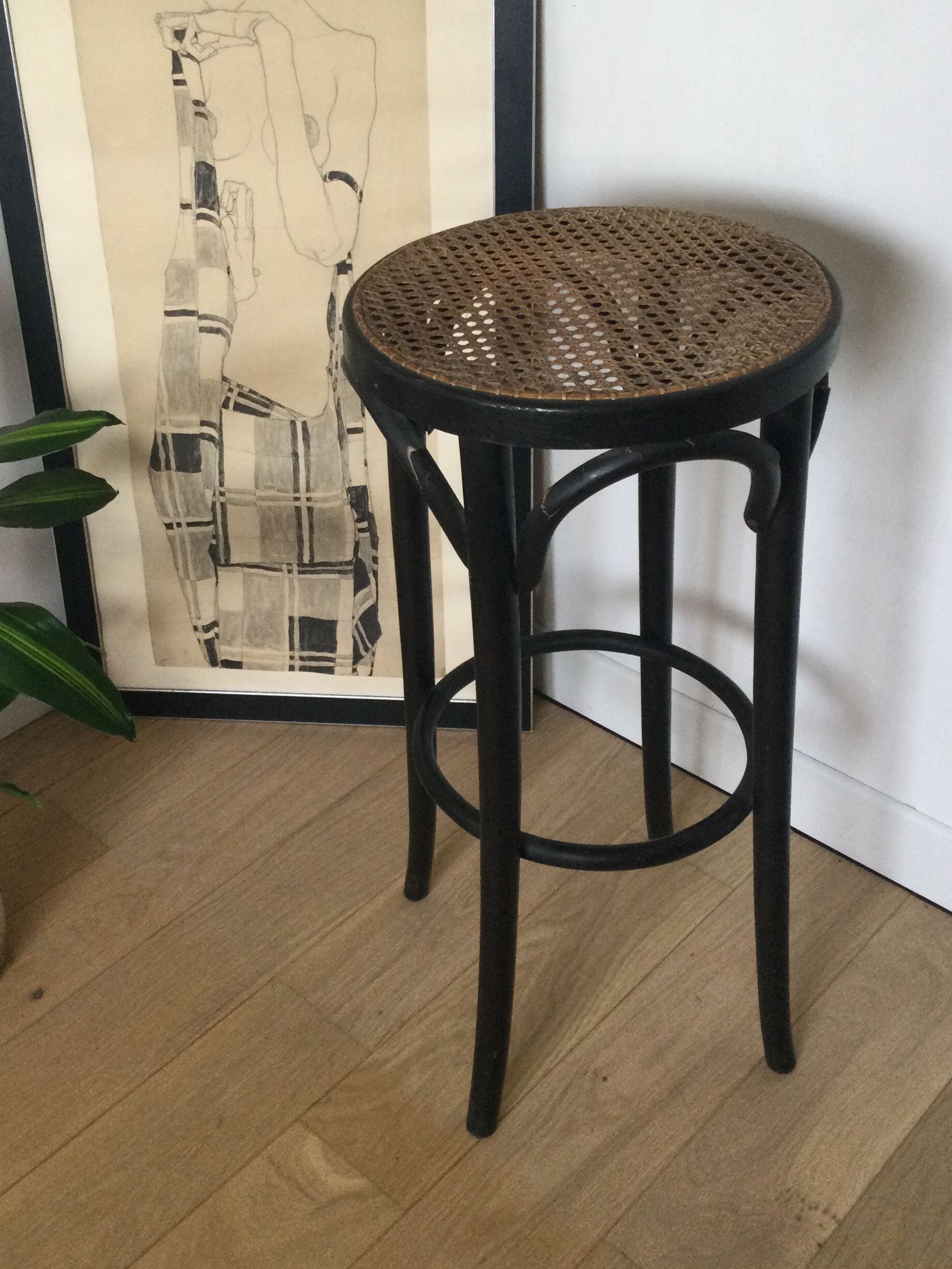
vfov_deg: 45.5
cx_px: 385
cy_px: 500
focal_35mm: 41
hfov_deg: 35.0
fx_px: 1503
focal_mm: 3.3
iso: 64
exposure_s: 1/33
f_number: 2.4
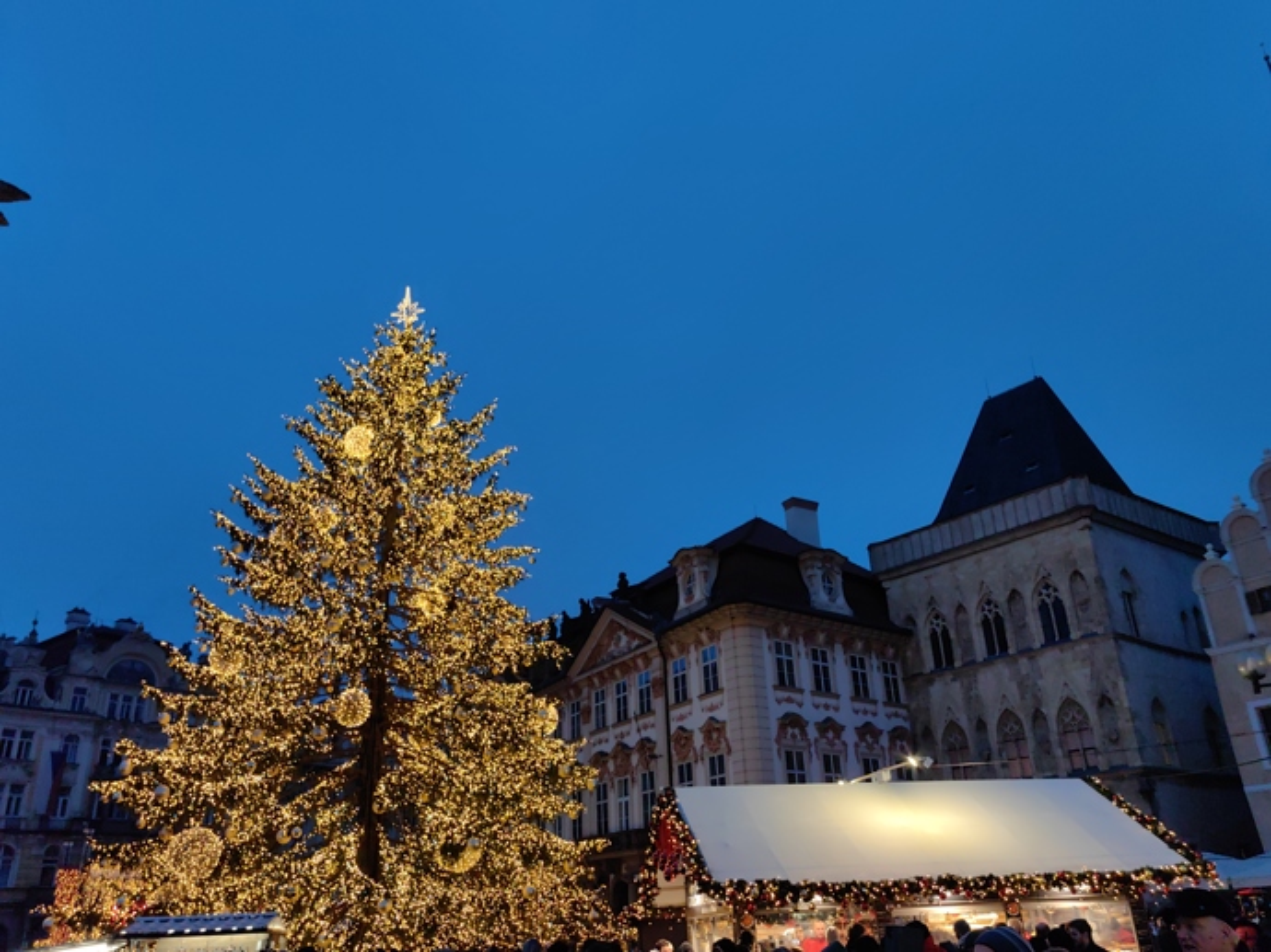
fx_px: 991
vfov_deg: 51.3
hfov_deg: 65.3
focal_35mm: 27
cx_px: 636
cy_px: 476
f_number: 2
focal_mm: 5.75
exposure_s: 1/100
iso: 80
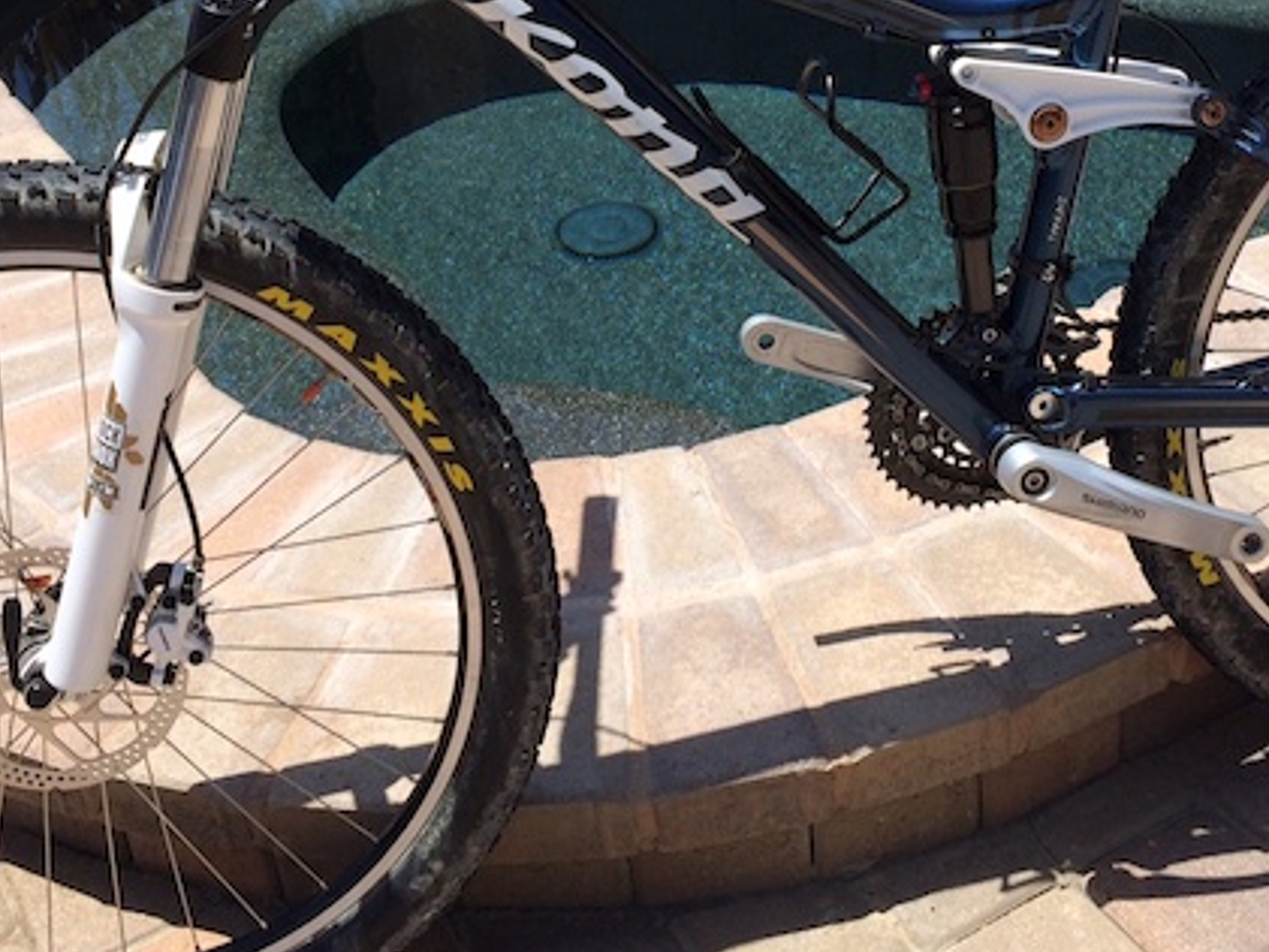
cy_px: 148
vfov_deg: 25.1
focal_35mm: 57
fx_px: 2090
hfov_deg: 33.7
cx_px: 738
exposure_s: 1/2564
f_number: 2.2
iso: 40
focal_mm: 4.12
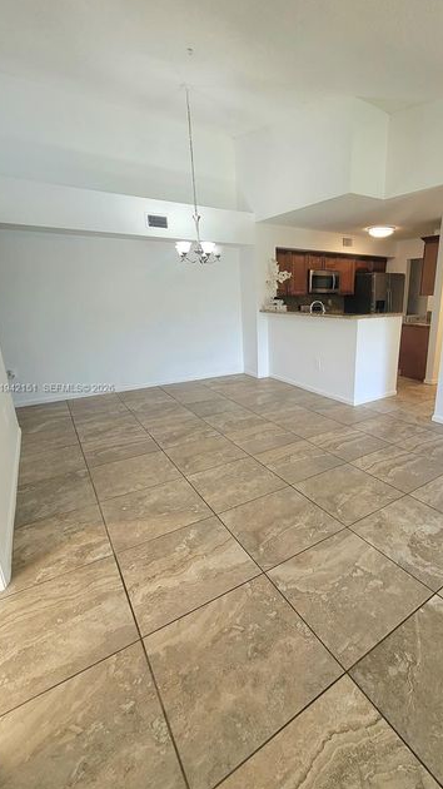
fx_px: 313
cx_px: 298
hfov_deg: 68.4
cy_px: 389
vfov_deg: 103.0
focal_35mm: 15
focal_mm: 2.2
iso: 125
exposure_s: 1/60.2
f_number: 2.2
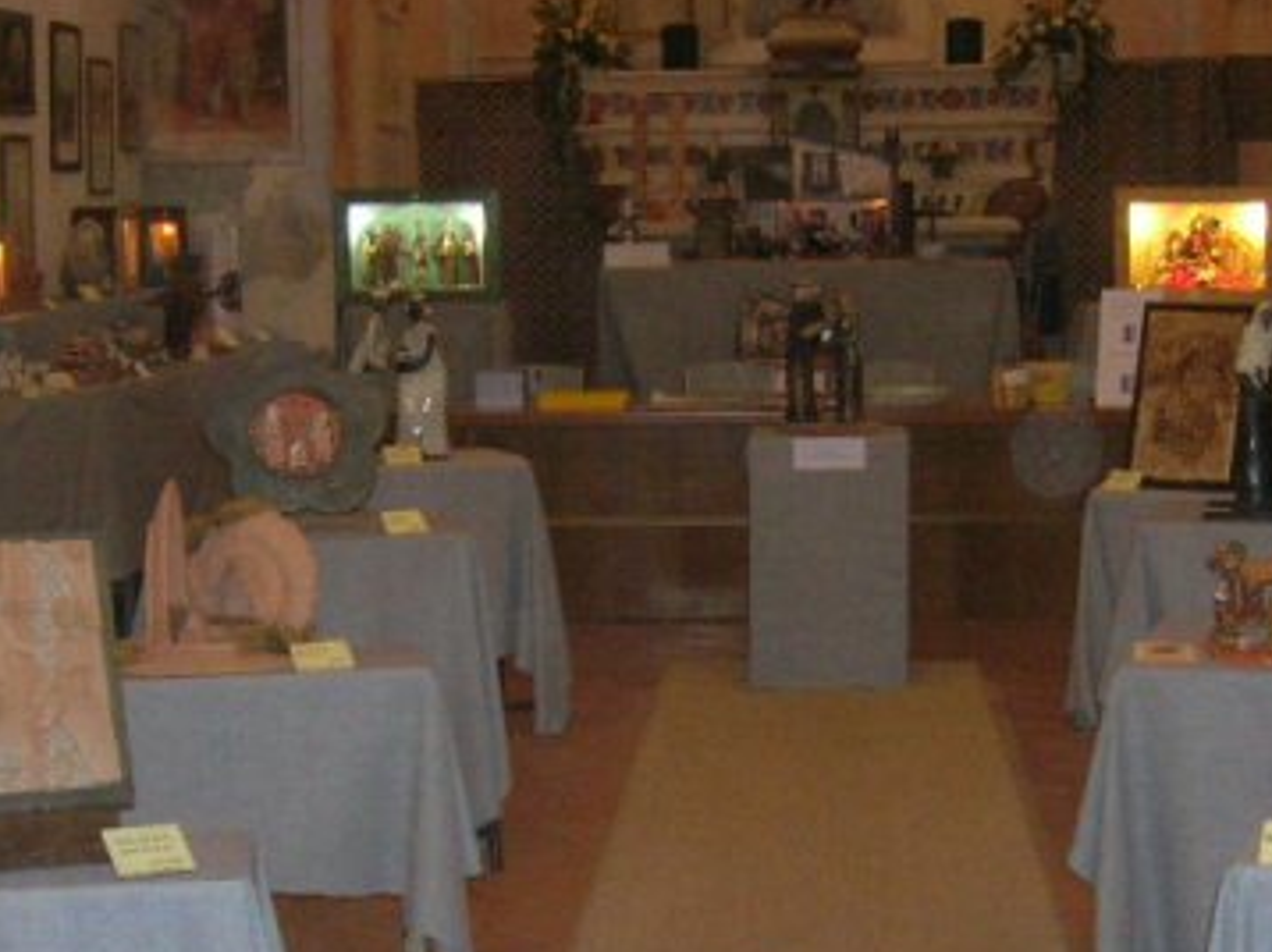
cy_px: 639
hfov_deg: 25.6
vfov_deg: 19.3
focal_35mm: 76
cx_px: 760
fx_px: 2791
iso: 200
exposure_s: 1/60.1
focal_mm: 5.7
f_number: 2.9
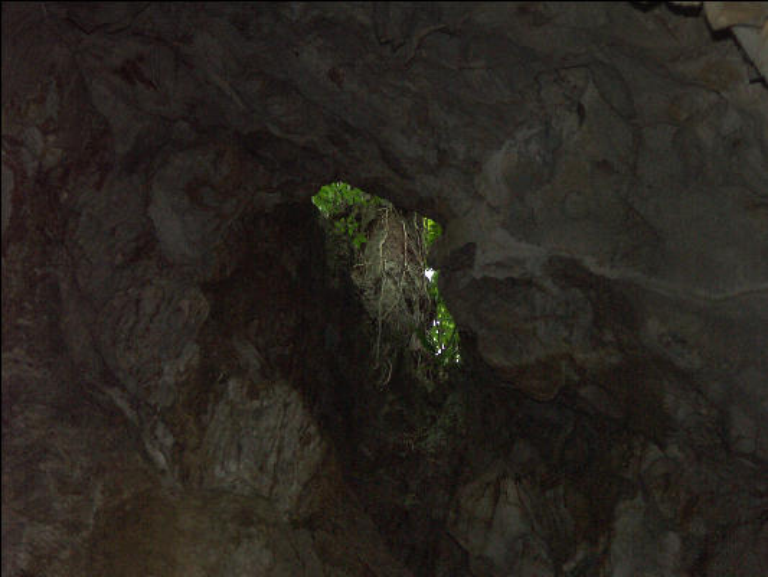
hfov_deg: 14.5
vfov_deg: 10.9
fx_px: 3018
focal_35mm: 136
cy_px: 288
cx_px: 384
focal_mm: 34.51
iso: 200
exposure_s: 1/125
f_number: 3.2
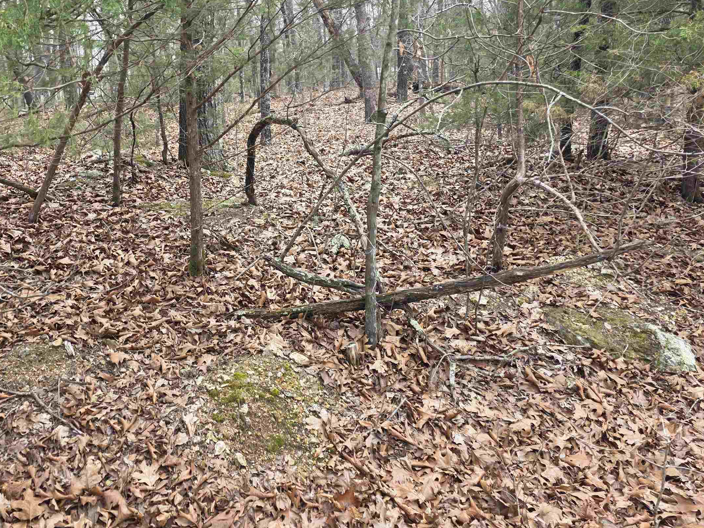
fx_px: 671
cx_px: 271
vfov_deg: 42.6
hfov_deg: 54.8
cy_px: 192
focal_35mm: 33
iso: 80
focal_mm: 6.3
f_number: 1.7
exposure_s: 1/180
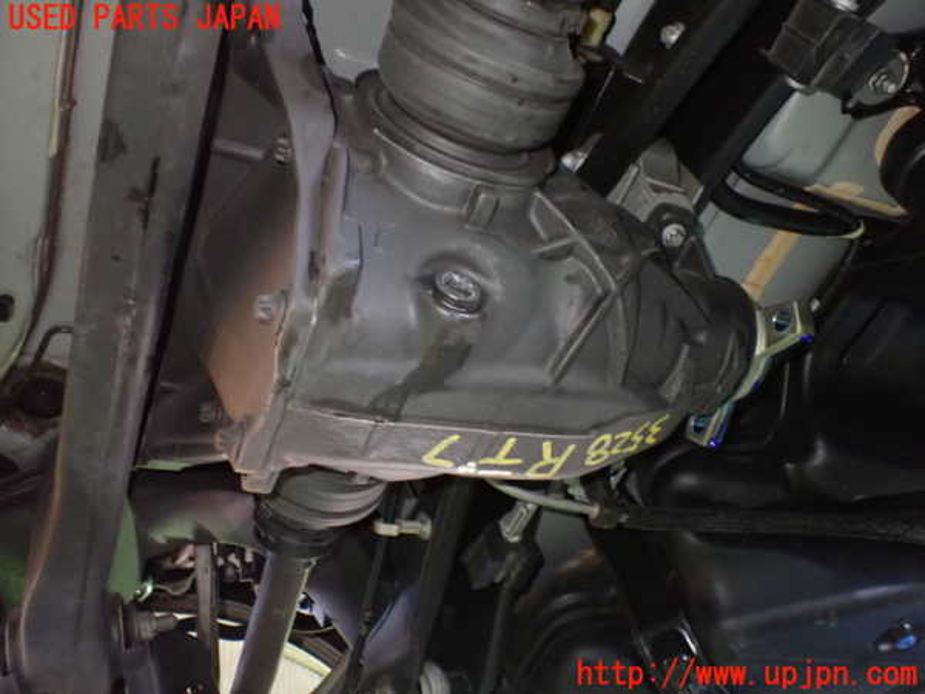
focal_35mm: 30
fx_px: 802
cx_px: 462
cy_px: 347
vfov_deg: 46.8
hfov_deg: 60.0
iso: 1250
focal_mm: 5.4
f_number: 2.3
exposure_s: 1/30
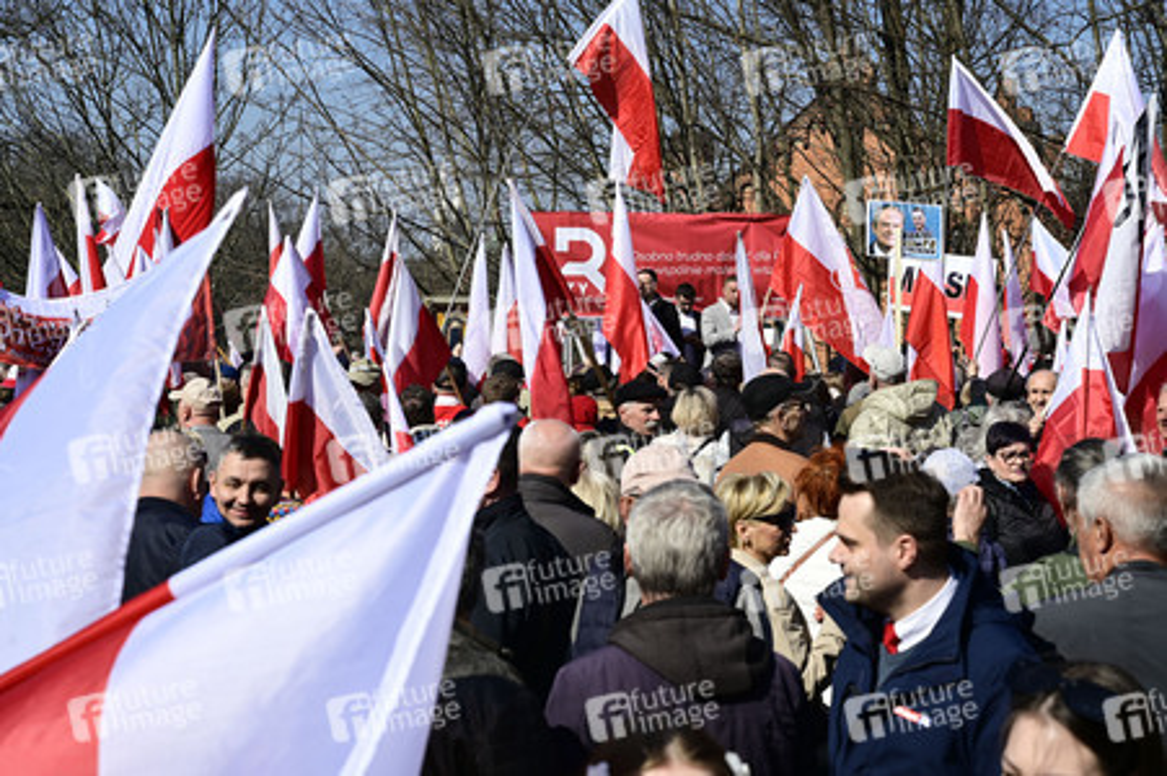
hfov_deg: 28.9
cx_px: 584
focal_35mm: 70
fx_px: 2267
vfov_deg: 19.4
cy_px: 388
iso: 100
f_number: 9
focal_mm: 70
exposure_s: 1/320
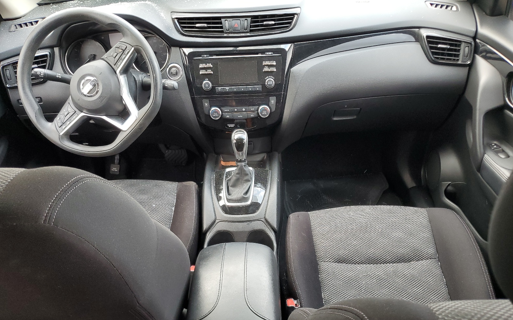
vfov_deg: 44.3
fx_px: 391
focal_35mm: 28
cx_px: 260
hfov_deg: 66.5
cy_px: 188
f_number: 1.5
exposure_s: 1/120
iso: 83
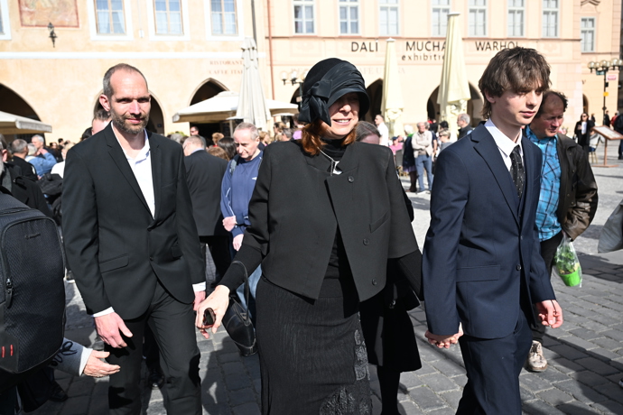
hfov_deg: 60.3
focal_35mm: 31
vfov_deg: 42.3
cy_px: 208
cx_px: 312
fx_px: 536
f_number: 4.5
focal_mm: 31
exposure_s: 1/2500
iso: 500
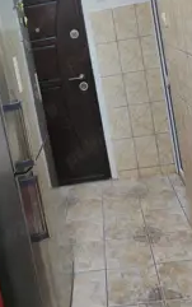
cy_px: 59
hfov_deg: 29.0
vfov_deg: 43.1
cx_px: 61
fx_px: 368
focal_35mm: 44
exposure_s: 1/100
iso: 86
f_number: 1.79
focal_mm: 4.7
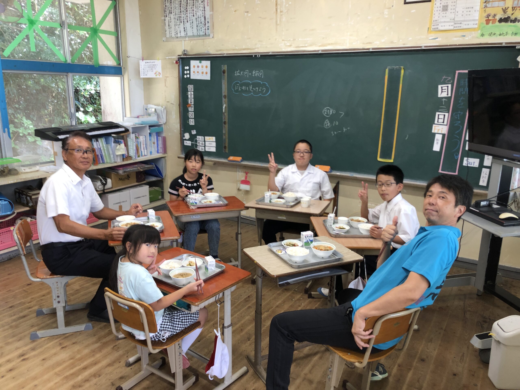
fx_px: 421
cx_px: 260
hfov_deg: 63.4
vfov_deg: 49.7
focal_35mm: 28
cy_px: 195
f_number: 1.8
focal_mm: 4
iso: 32
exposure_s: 1/30
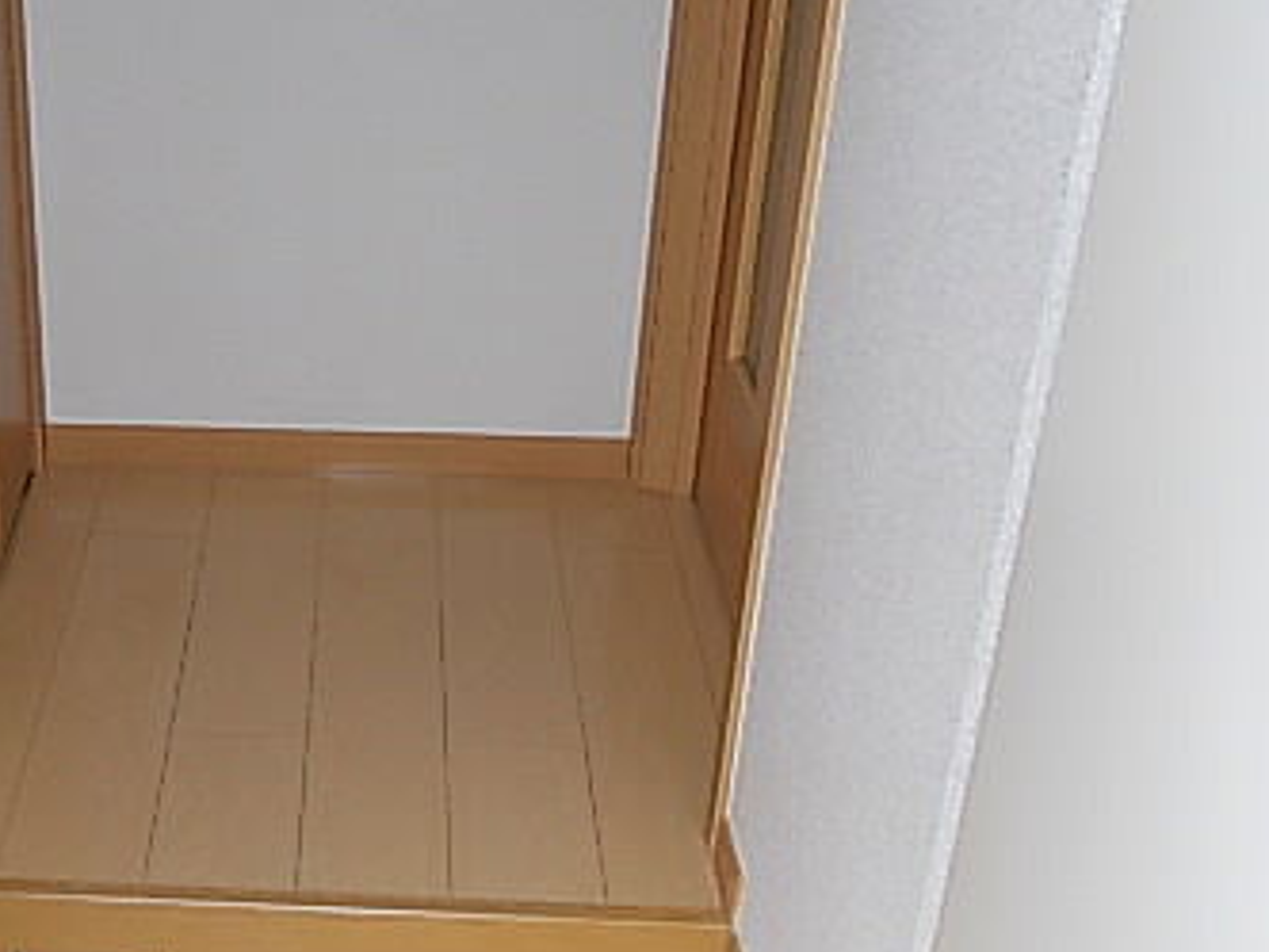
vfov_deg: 27.0
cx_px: 180
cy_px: 539
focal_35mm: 54
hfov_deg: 34.0
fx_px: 1980
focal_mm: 4
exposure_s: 1/320
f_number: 2.7
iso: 80
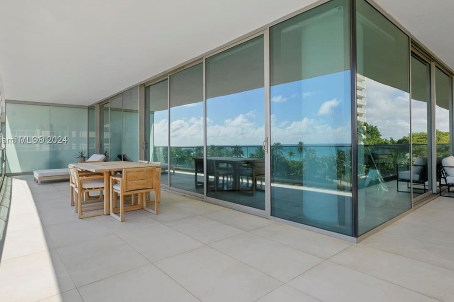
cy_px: 141
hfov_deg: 80.3
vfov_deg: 59.4
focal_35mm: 21
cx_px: 271
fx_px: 265
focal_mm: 14
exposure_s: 1/100
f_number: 11
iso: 100
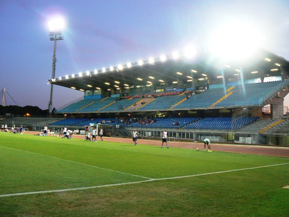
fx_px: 301
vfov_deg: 39.7
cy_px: 108
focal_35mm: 36
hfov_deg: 51.4
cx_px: 144
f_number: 2.8
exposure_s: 1/25
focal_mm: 6
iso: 200
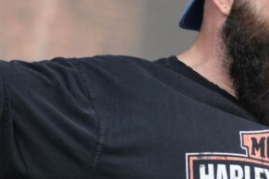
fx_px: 6607
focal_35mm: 884
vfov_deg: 1.6
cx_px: 202
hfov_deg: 2.3
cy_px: 96
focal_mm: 223
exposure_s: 1/400
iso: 800
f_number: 6.3
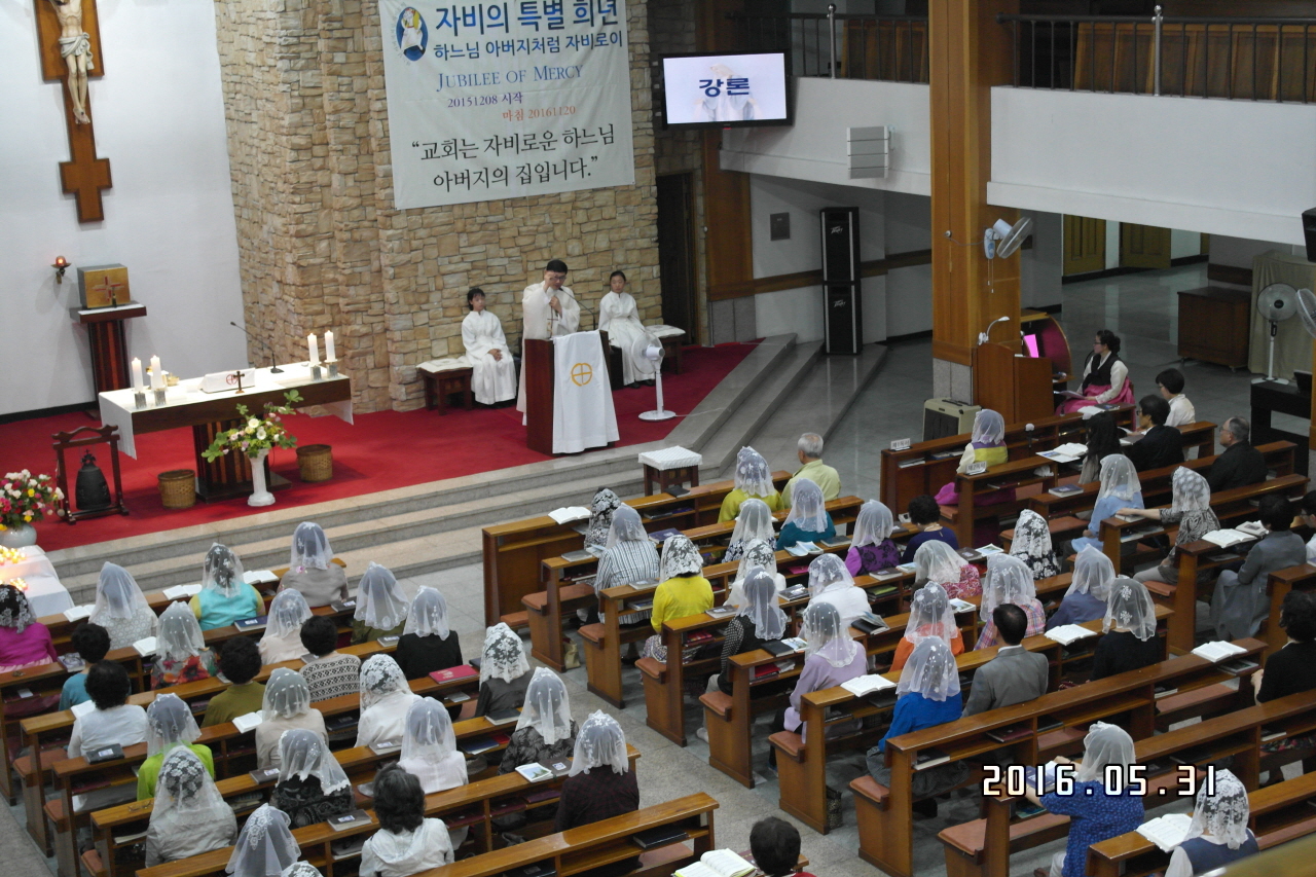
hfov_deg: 37.5
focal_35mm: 53
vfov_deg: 25.5
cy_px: 438
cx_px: 658
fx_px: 1937
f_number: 4.5
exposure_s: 1/30
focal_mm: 35
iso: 1600
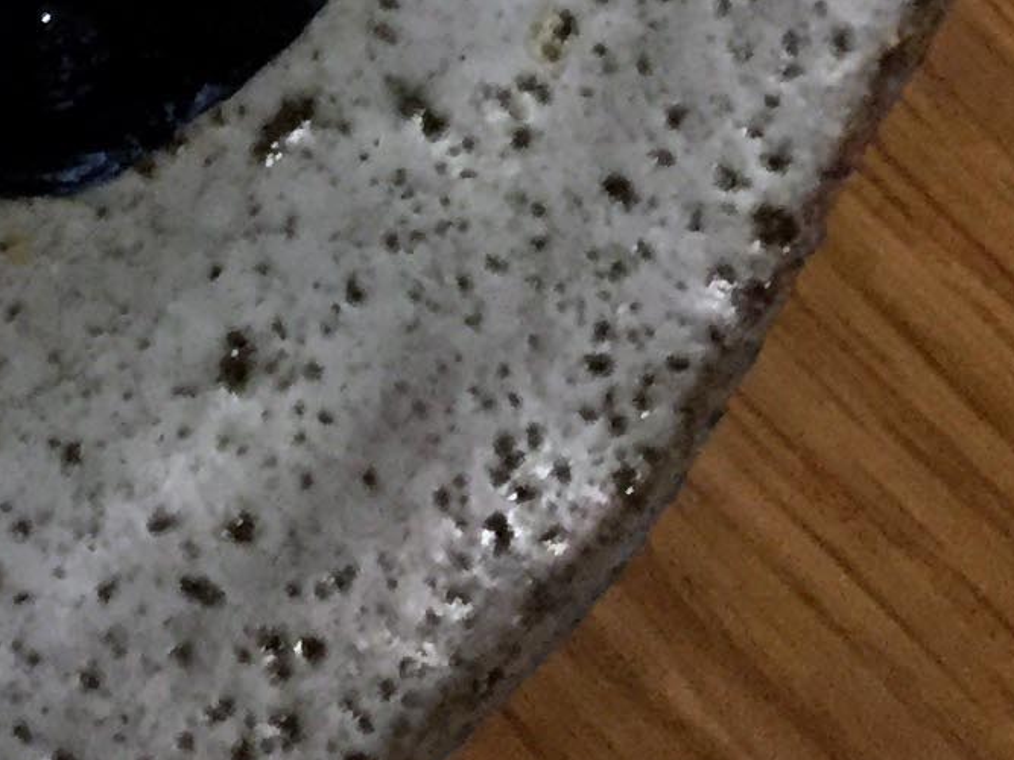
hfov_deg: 12.7
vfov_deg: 9.5
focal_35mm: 142
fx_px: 4159
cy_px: -964
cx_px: -766
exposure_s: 1/25
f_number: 2.2
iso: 250
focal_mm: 4.15
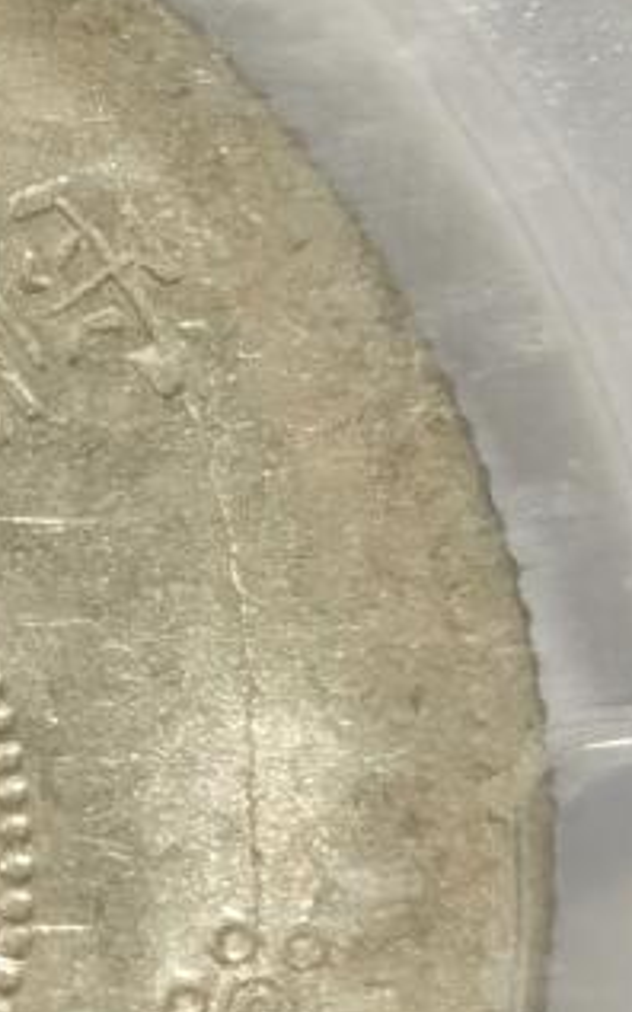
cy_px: 48
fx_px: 8961
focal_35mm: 325
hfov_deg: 4.0
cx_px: -597
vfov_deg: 6.4
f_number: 16
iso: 100
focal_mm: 5.56
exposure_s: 1/100
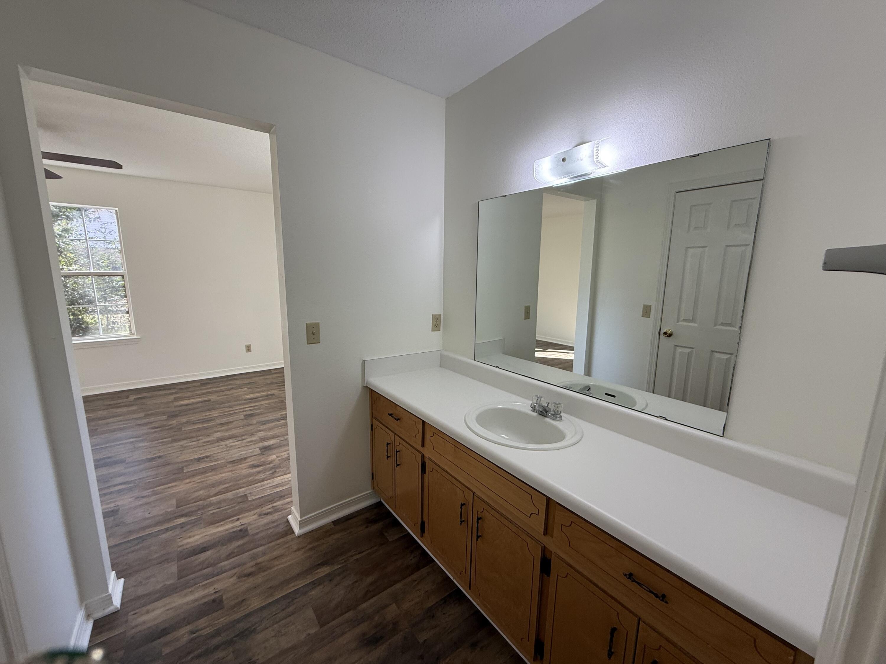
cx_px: 443
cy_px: 332
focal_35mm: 14
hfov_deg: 102.1
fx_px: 358
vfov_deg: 85.7
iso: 64
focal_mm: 2.22
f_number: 2.2
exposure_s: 1/99
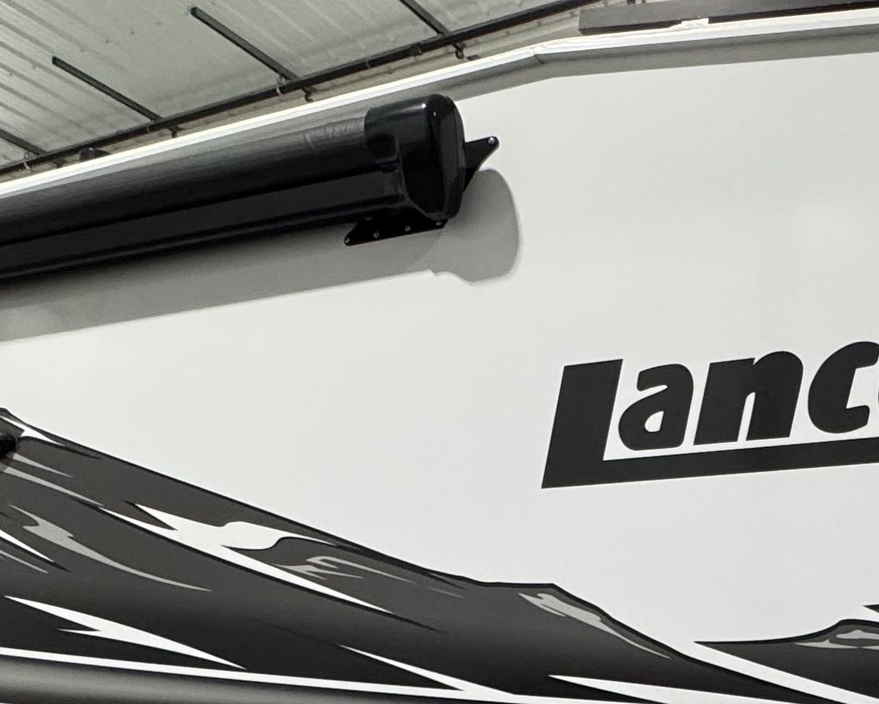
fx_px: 1275
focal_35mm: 49
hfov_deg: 36.9
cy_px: 846
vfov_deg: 27.2
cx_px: 690
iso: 250
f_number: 2.2
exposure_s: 1/120
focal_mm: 2.22
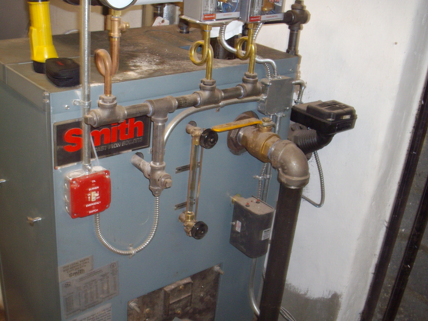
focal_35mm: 42
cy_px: 172
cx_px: 197
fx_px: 519
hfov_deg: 44.8
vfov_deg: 34.3
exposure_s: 1/50
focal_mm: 6.2
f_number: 2.8
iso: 160
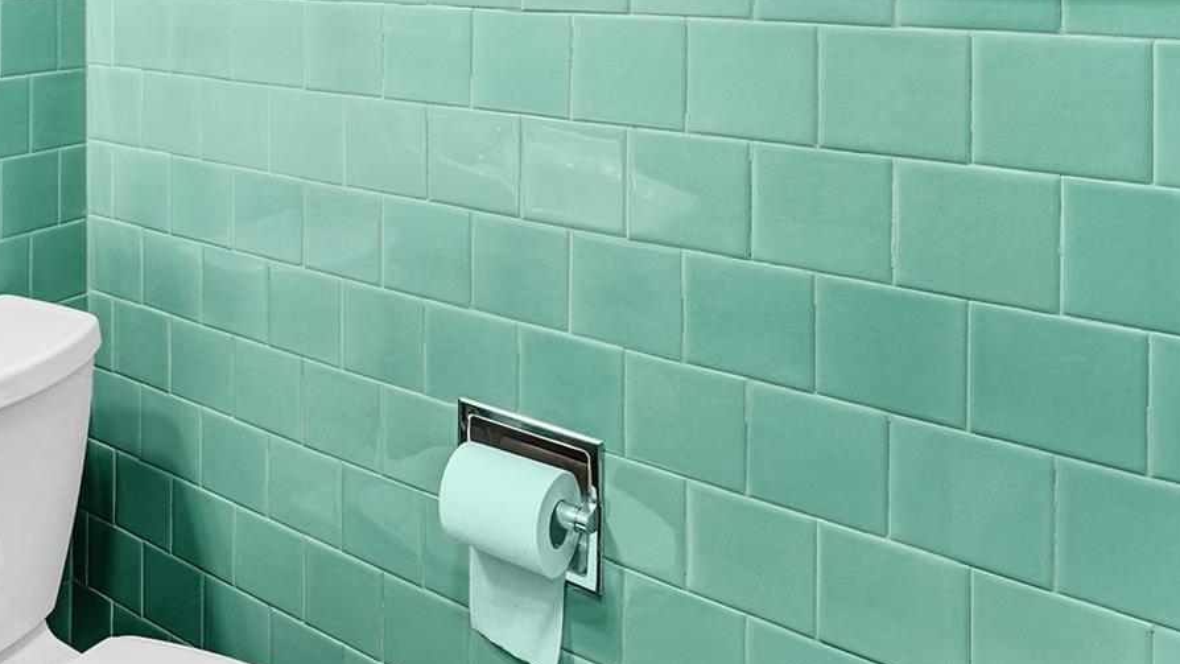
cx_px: 88
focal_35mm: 36
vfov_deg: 29.8
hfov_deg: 48.6
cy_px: -55
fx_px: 1126
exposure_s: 1/25
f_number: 8
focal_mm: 10
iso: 320
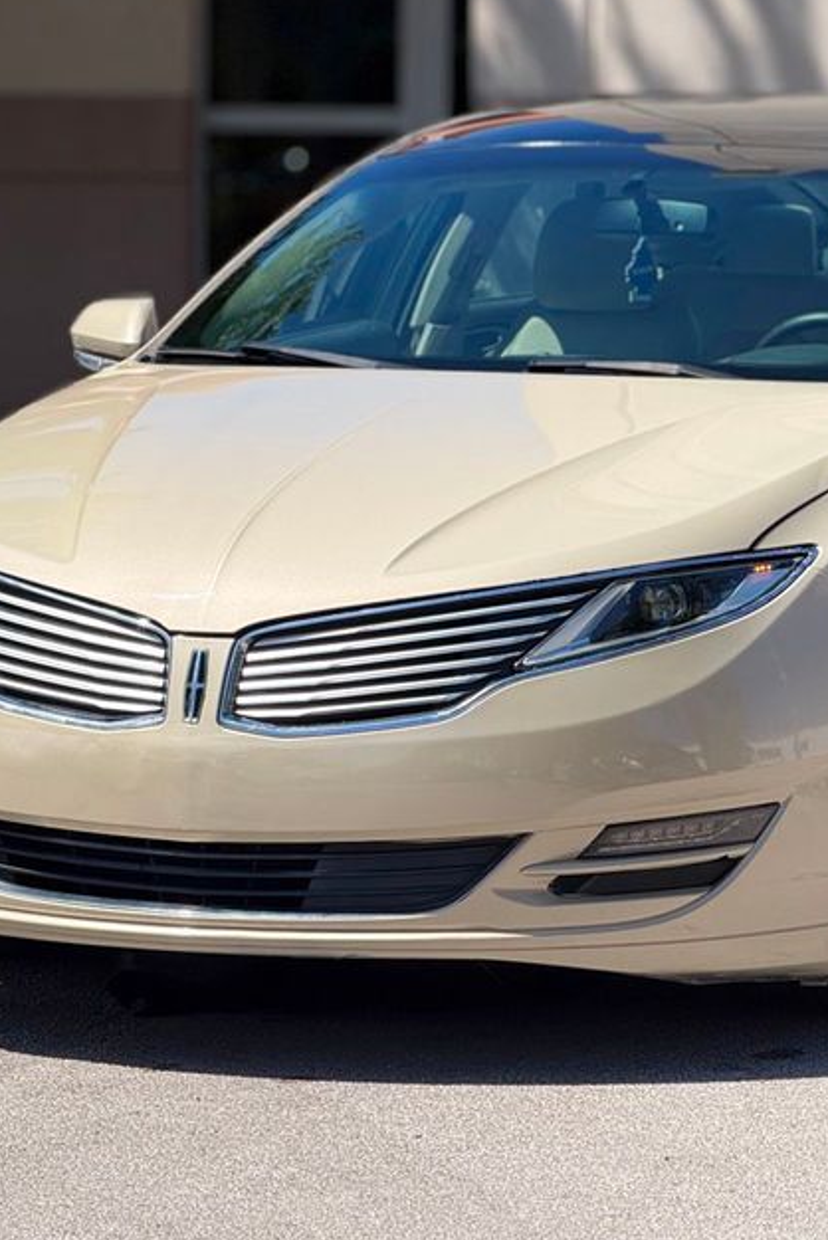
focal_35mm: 170
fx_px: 5858
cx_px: 628
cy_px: 545
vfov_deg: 12.1
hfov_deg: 8.1
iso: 20
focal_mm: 16.89
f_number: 2.8
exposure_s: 1/679
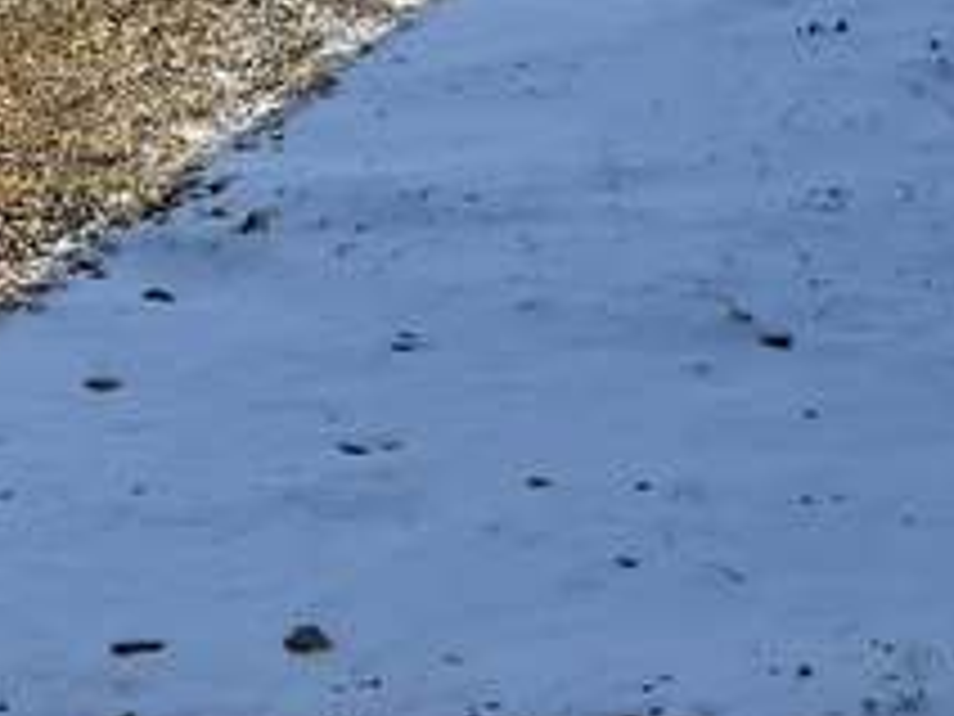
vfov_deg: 12.4
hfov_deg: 16.9
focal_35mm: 116
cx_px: 356
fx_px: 3197
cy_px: -225
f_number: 1.78
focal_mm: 6.76
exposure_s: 1/6410
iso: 80
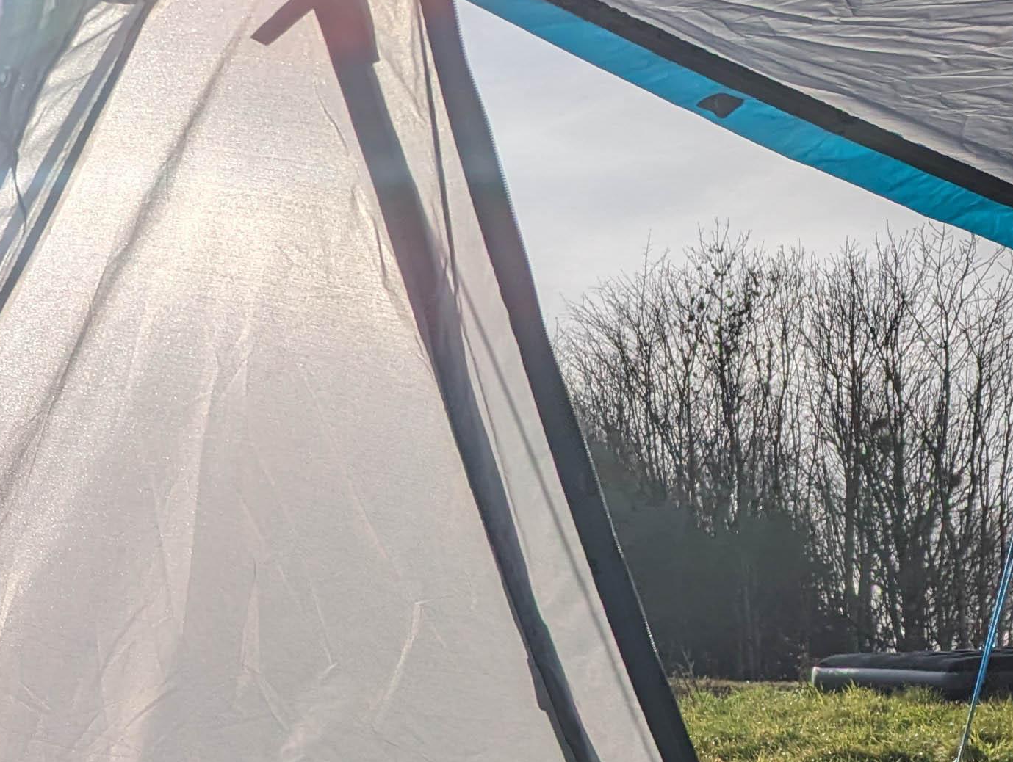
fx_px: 2080
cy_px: 758
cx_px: -405
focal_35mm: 71
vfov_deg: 20.1
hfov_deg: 23.3
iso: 53
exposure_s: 1/10309
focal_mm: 6.81
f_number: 1.85
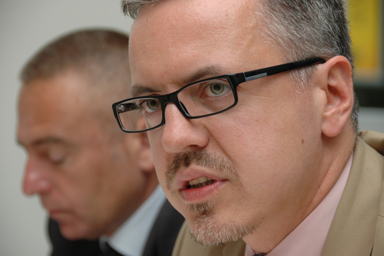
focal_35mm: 158
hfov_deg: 13.1
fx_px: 1679
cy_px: 128
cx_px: 192
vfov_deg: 8.7
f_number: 5.6
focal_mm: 105
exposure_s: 1/500
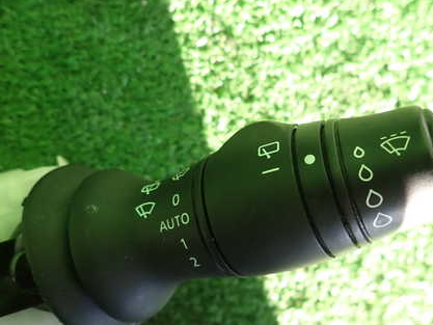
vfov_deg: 39.6
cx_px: 237
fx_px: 450
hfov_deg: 51.3
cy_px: 189
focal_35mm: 36
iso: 100
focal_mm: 4.5
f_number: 2
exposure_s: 1/100
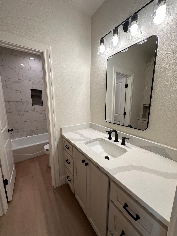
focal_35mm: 14
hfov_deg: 85.7
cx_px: 88
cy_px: 118
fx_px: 95
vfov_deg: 102.1
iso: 80
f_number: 2.2
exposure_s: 1/120
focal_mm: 2.22
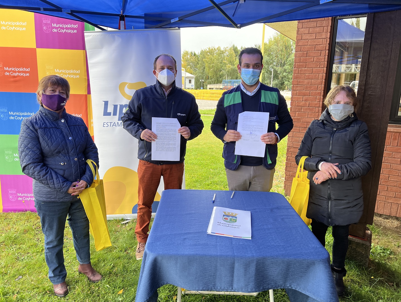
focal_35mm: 26
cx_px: 200
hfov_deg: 67.3
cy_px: 151
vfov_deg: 53.1
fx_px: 301
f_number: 1.5
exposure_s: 1/289
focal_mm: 5.7
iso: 40
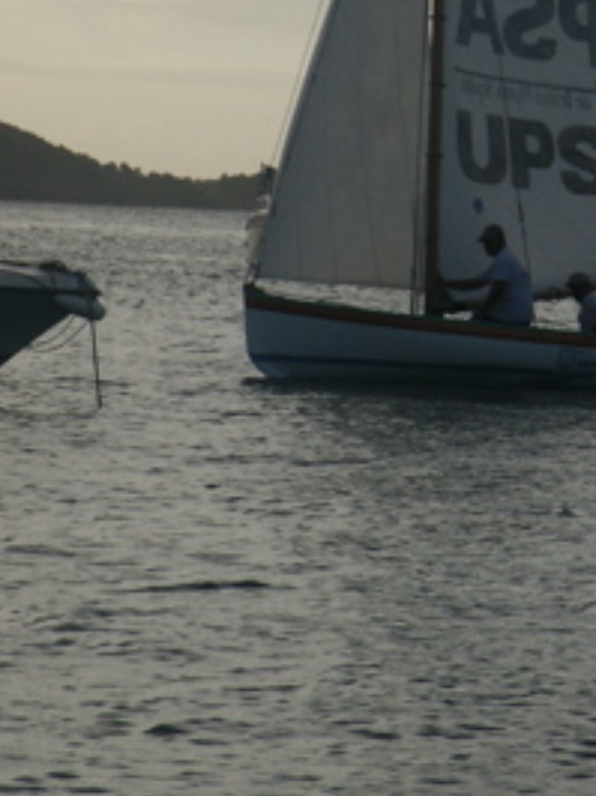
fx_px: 7220
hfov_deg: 4.7
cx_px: 575
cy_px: 24
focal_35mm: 314
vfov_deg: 6.3
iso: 64
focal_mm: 28.23
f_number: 8
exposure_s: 1/250
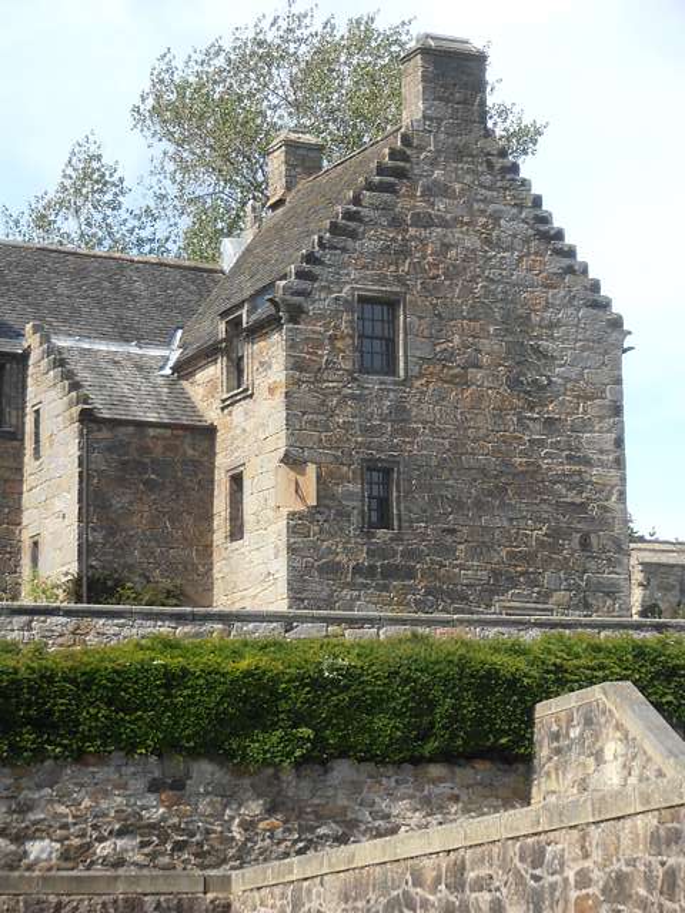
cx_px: 342
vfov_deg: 14.3
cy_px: 456
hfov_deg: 10.7
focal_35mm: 138
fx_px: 3641
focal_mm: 24.39
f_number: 5.8
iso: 80
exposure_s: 1/250
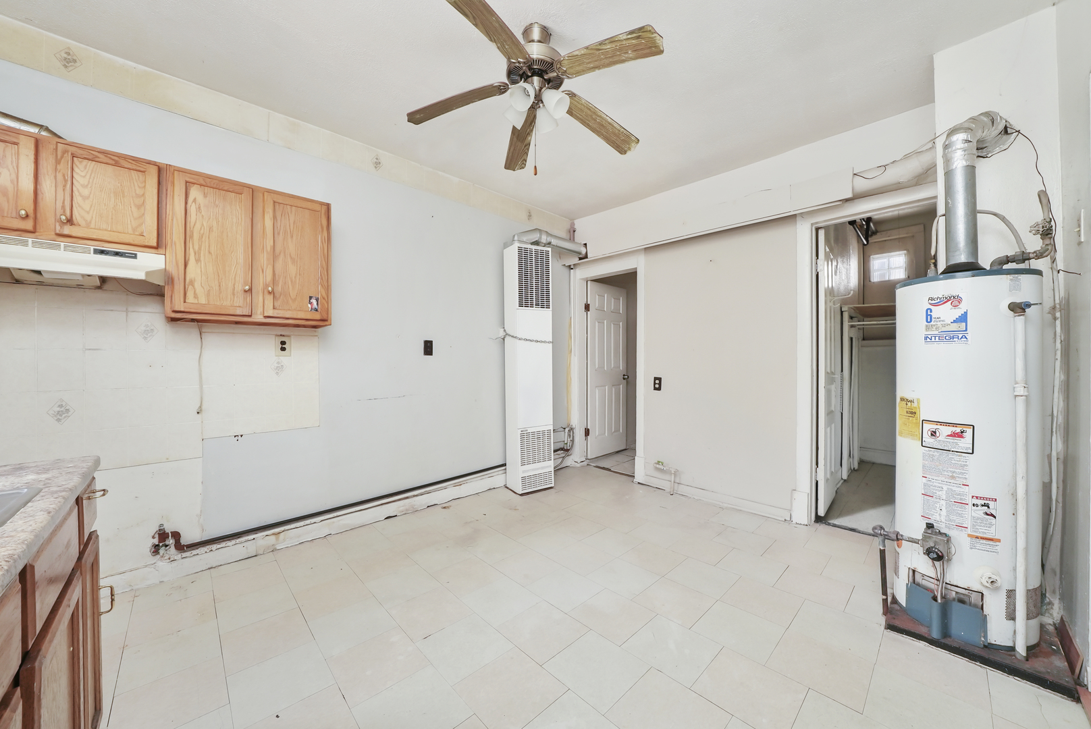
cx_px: 546
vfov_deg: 90.1
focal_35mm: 12
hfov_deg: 112.6
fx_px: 364
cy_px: 364
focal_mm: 12
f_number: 13
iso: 1600
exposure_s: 1
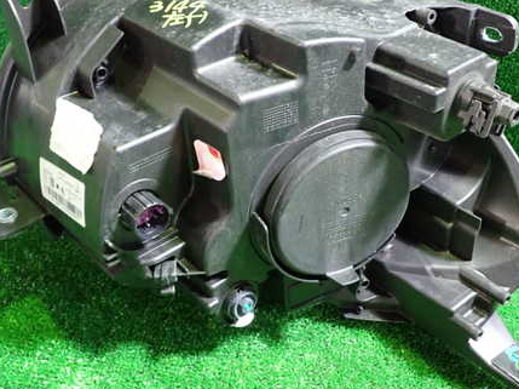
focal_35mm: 42
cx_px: 275
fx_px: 629
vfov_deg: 34.2
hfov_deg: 44.8
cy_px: 155
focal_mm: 5.4
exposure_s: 1/25
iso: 800
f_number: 2.3
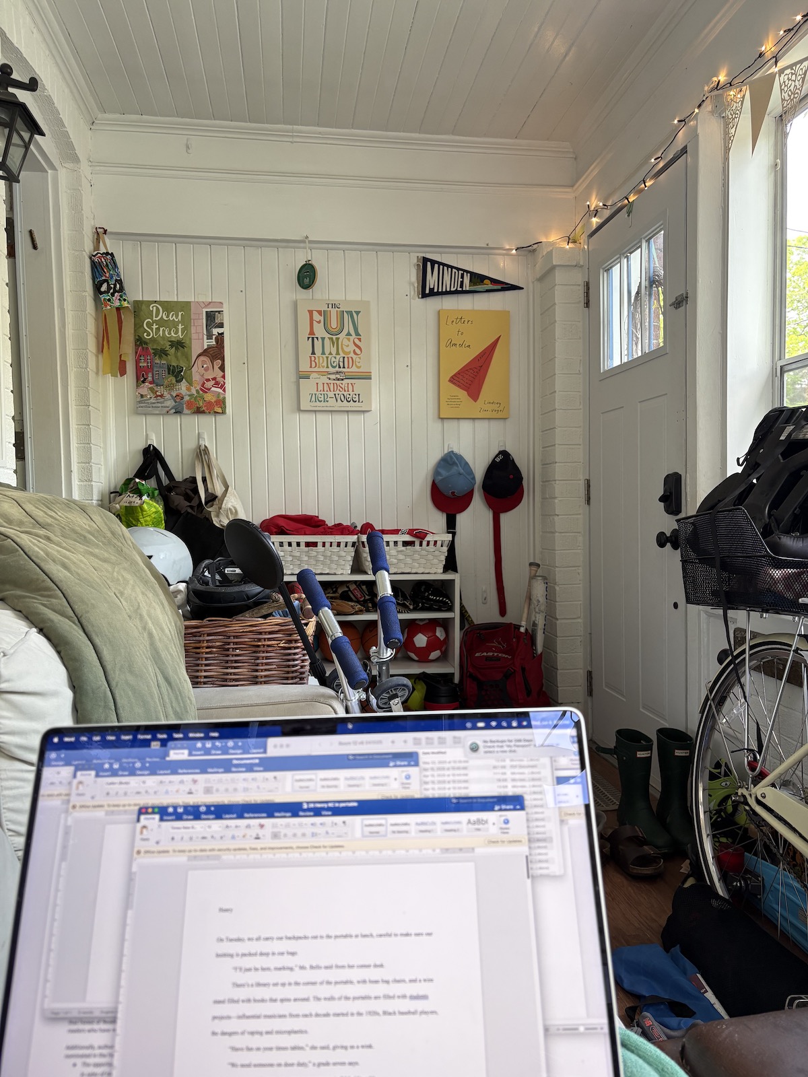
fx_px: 809
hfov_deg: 53.1
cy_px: 538
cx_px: 404
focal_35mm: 26
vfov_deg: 67.3
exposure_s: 1/87
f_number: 1.6
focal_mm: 5.96
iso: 125
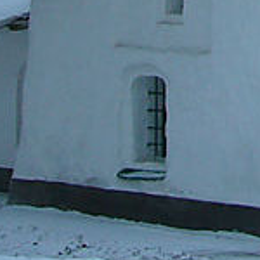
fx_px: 1581
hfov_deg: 9.1
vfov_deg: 8.8
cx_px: 437
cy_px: -297
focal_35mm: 186
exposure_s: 1/30
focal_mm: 5.8
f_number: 2.8
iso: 80
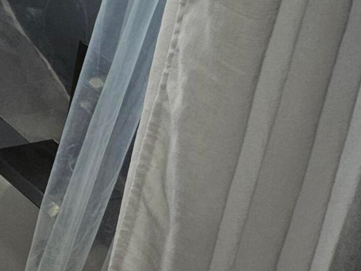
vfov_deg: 14.3
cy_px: -61
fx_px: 1043
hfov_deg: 15.5
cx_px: -367
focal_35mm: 100
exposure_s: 1/120
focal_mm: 5.4
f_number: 1.8
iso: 40
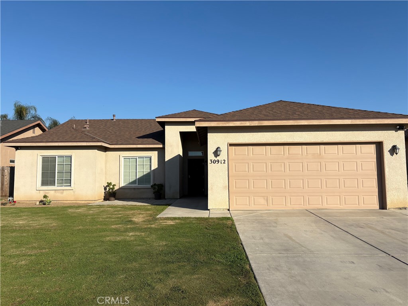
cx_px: 204
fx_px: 306
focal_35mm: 26
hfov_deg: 67.3
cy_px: 153
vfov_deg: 53.1
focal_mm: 5.96
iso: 50
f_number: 1.6
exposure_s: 1/4608
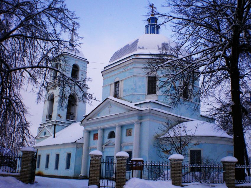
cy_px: 94
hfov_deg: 49.0
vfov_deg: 37.7
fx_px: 276
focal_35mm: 38
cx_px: 126
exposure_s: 1/500
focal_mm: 6.3
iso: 200
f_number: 4.6
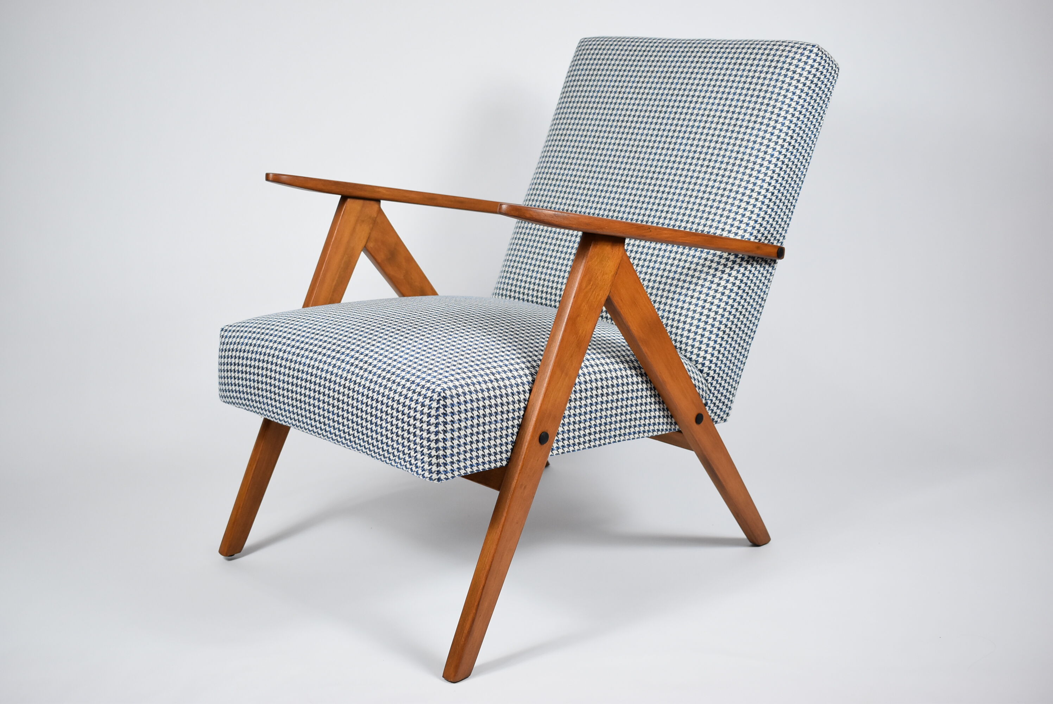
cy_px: 352
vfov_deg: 29.9
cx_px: 526
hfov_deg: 43.6
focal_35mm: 45
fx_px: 1317
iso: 800
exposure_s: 1/125
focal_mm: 30
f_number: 4.5
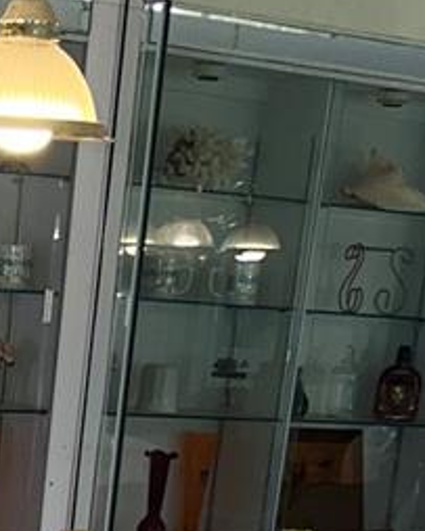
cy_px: 728
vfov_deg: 15.2
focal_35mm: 120
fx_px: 1888
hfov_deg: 12.2
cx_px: -230
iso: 32
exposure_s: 1/152
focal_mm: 5.7
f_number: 1.5
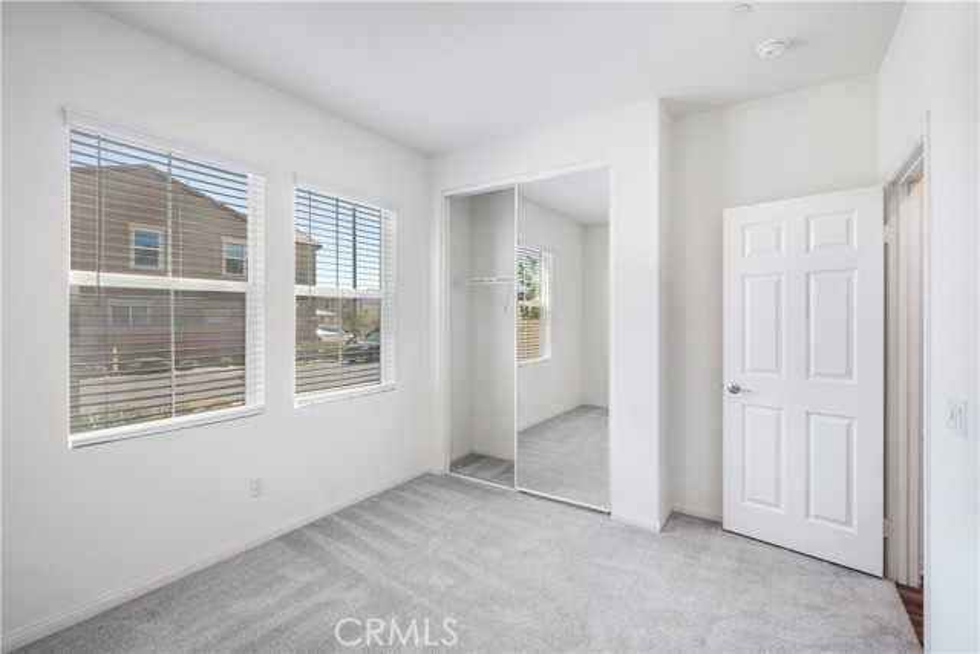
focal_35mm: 16
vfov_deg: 73.8
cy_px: 327
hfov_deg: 96.7
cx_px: 490
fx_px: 436
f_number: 22
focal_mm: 16
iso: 40
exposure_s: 13
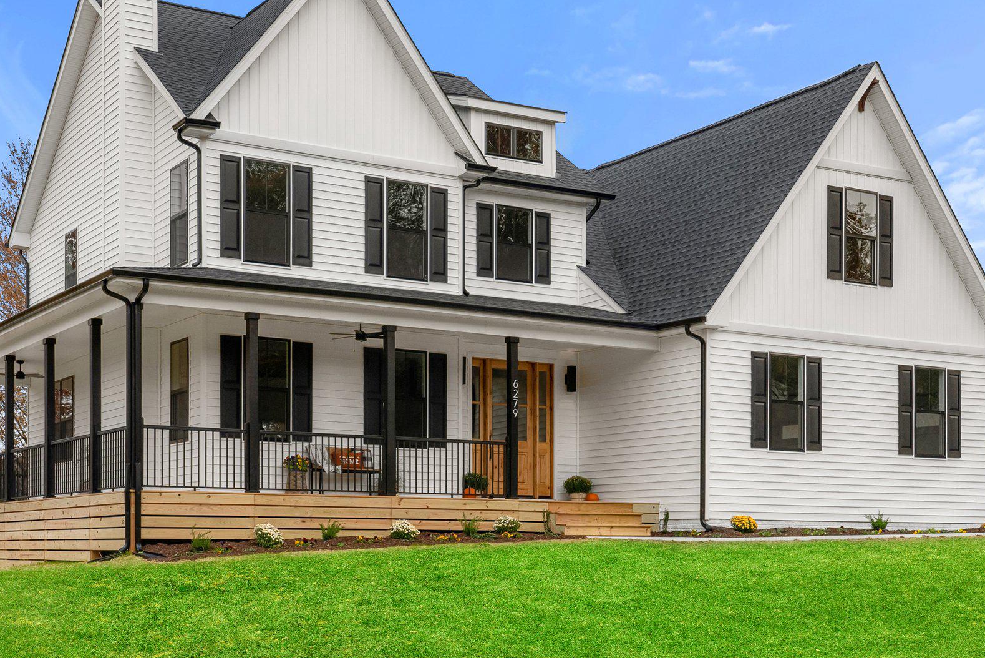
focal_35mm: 48
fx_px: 1314
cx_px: 425
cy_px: 286
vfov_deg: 28.1
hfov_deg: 41.0
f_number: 10
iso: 640
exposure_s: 1/80
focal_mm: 37
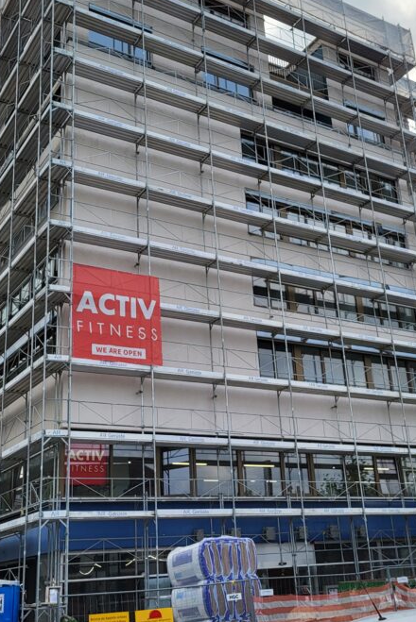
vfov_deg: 46.4
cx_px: 247
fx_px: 727
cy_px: 293
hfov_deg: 31.8
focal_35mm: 42
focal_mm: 5.4
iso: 40
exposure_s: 1/1449
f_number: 1.8
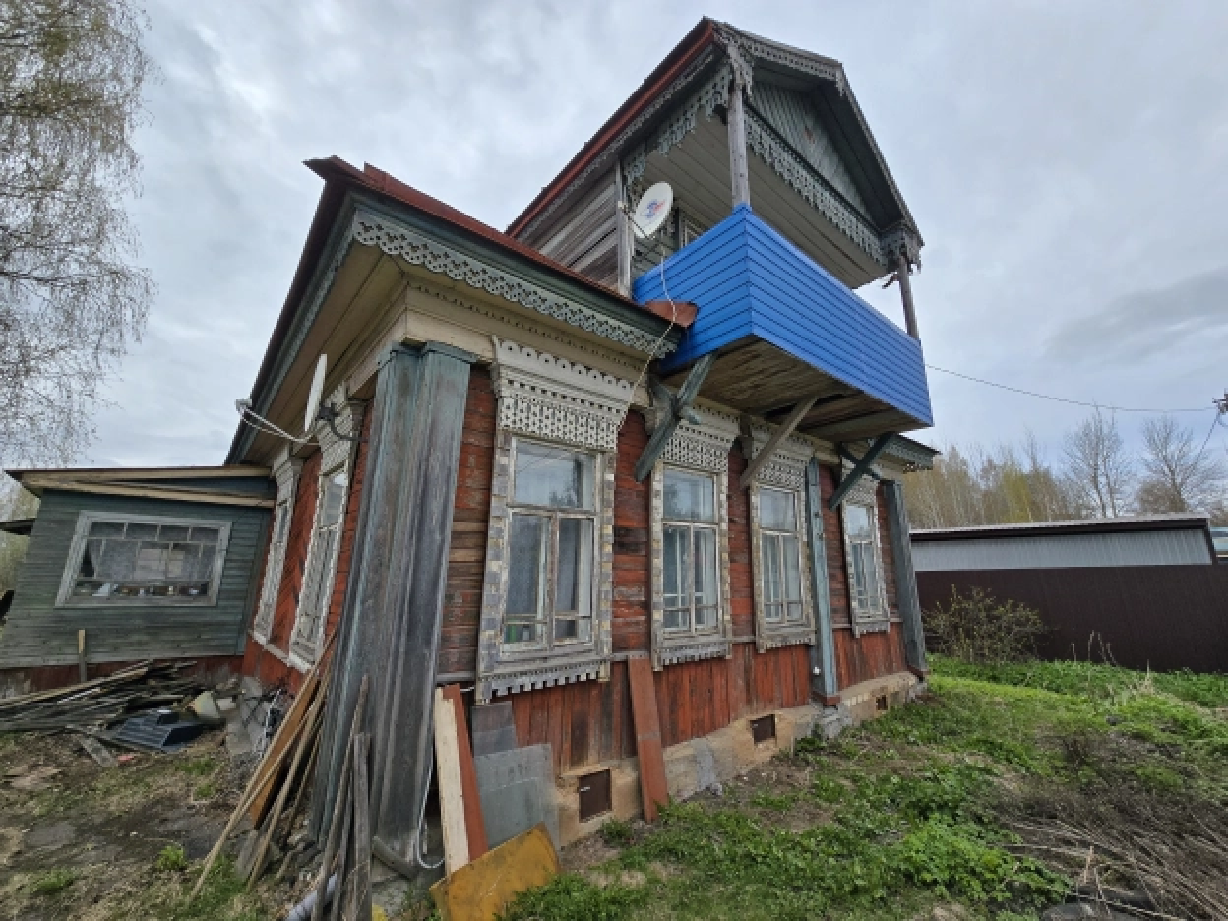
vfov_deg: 89.9
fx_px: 461
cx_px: 614
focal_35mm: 13
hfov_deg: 106.2
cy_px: 460
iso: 50
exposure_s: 1/1567
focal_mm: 2.2
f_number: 2.2
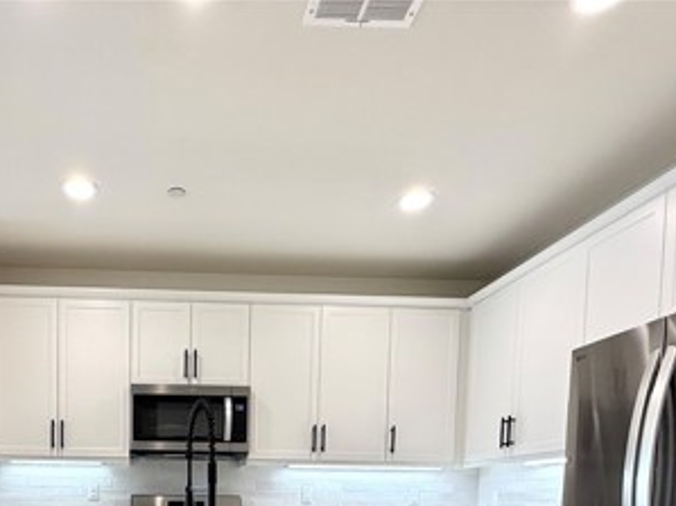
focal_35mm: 30
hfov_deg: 56.9
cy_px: 540
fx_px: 586
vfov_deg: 39.4
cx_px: 167
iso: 100
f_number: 2.2
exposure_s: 1/120
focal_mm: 2.22
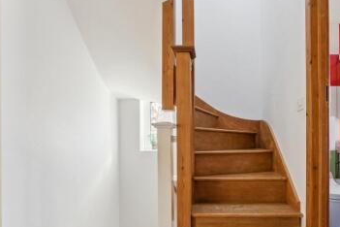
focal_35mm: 19
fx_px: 179
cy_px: 147
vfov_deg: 63.3
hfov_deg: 85.4
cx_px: 210
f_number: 9
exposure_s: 1/5
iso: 250
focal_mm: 14
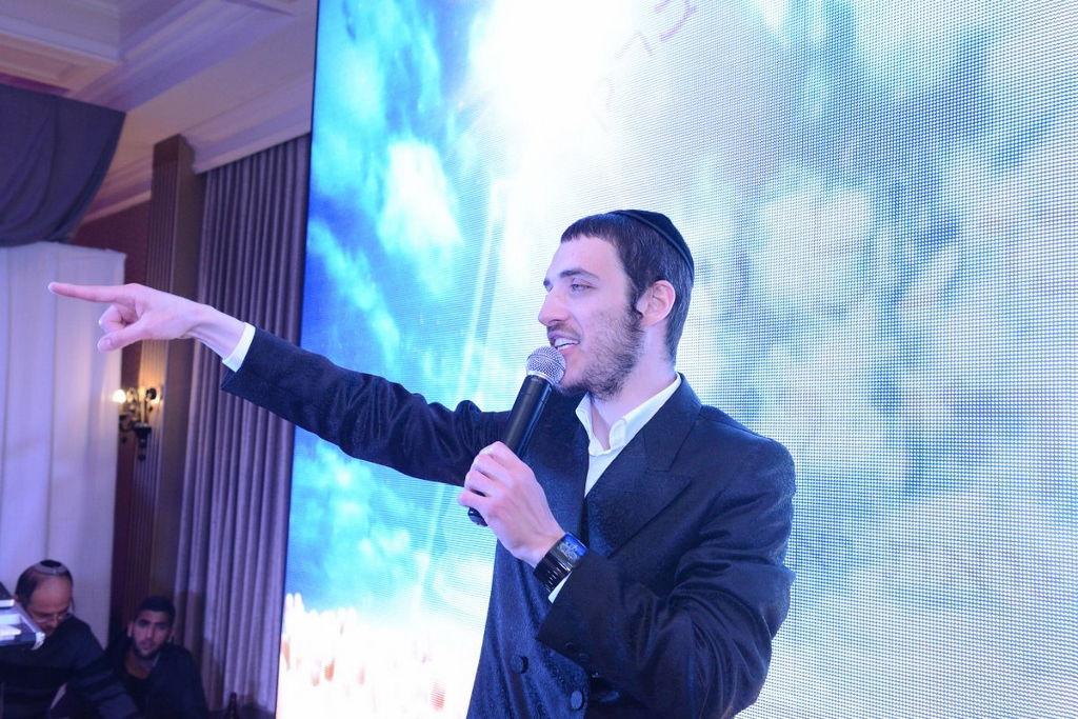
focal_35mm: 36
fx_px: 1078
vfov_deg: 36.9
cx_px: 539
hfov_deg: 53.1
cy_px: 360
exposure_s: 1/125
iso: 3200
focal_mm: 36
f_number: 5.6
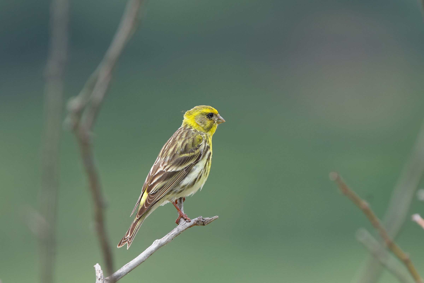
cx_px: 212
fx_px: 7066
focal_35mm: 600
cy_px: 142
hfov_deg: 3.4
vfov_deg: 2.3
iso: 200
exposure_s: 1/320
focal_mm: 600
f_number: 6.3
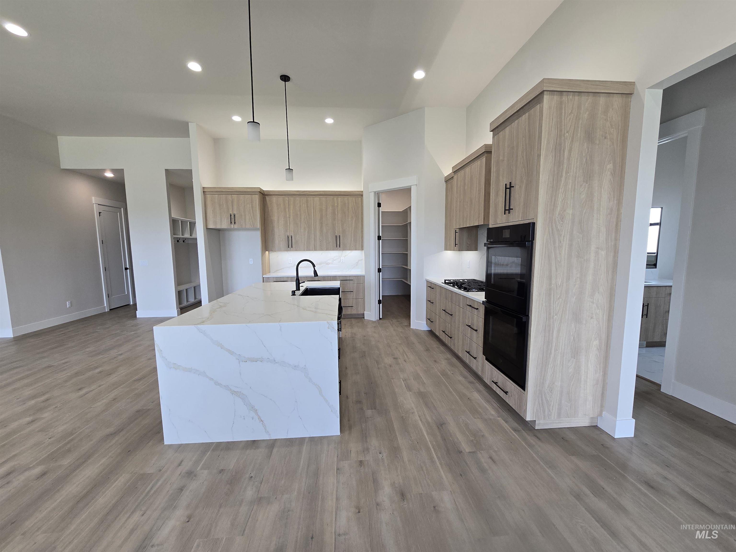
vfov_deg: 89.9
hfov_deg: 106.2
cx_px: 368
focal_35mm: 13
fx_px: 276
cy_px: 276
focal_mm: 2.2
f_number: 2.2
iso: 64
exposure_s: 1/60
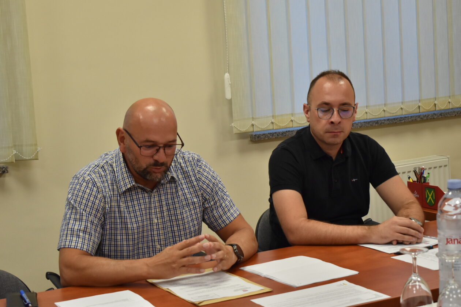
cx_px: 230
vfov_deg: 18.2
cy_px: 154
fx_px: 960
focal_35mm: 75
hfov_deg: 27.0
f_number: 5.6
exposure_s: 1/125
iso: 1100
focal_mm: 50
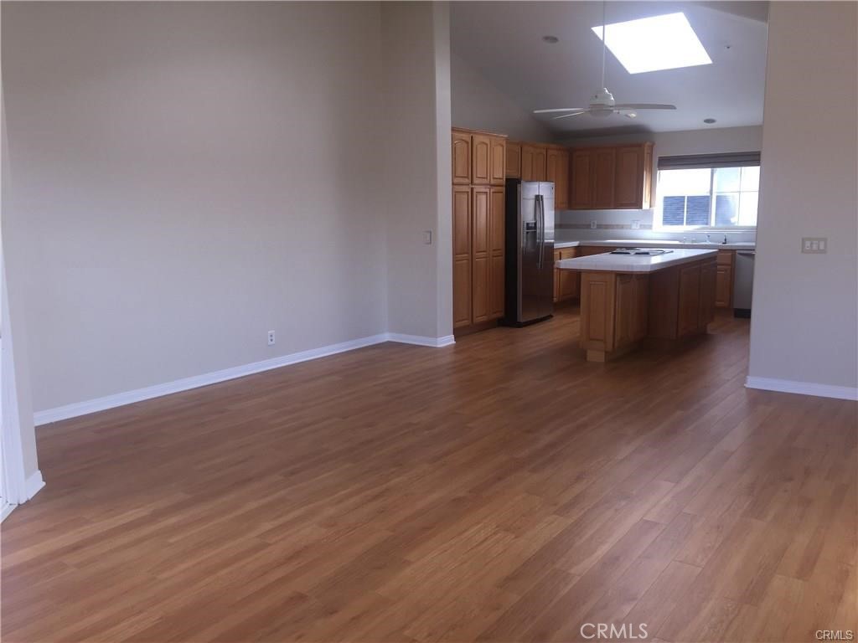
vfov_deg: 48.2
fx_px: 719
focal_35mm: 29
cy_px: 322
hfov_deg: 61.7
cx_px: 429
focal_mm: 4.15
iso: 32
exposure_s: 1/71
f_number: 2.2
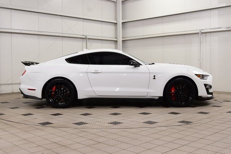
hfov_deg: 45.0
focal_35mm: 44
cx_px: 116
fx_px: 279
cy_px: 77
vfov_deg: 30.9
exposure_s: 1/60
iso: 900
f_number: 8
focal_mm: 29
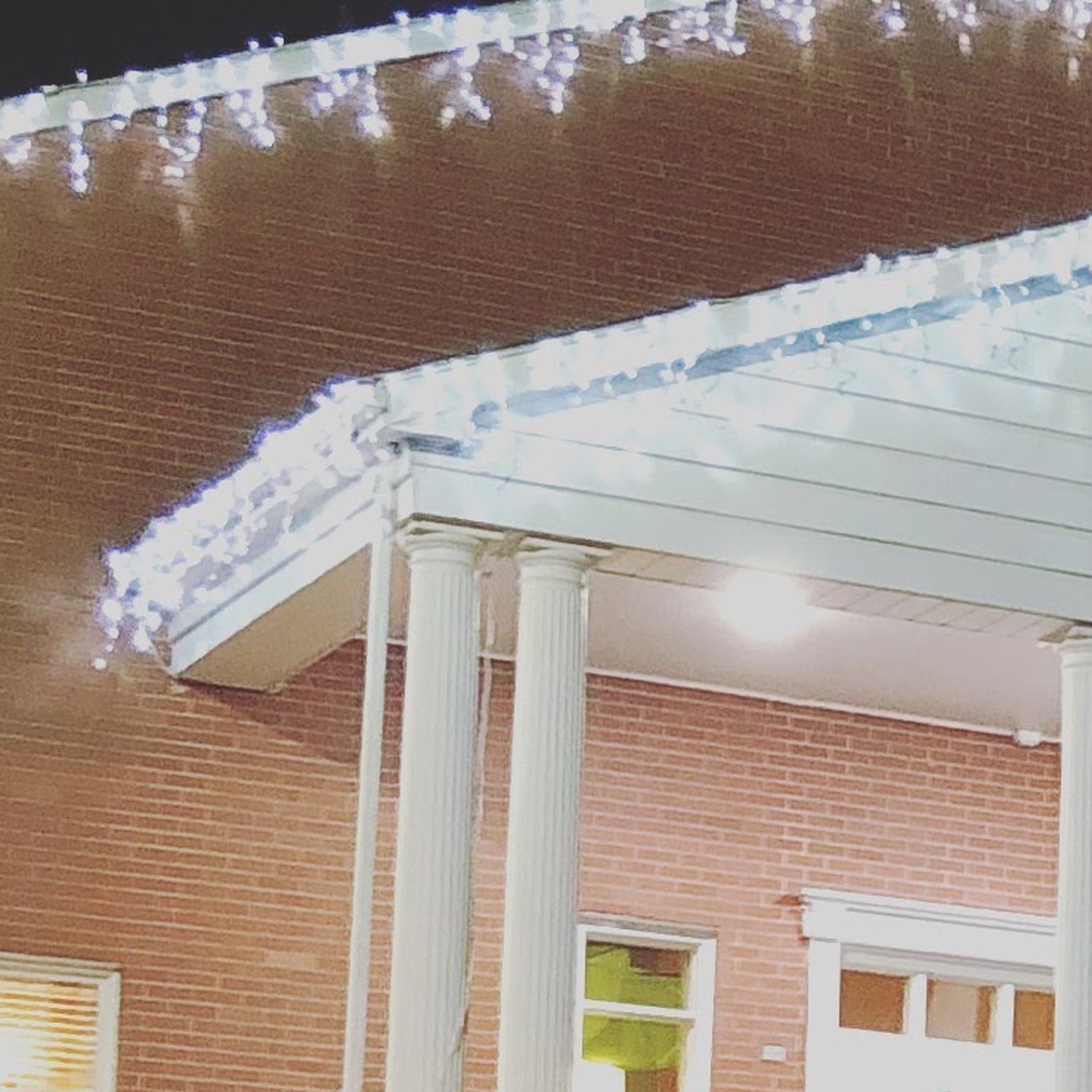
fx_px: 4818
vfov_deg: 12.7
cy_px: 1170
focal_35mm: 135
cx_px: 1696
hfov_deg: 12.2
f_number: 1.8
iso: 100
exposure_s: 1/5
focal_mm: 3.99
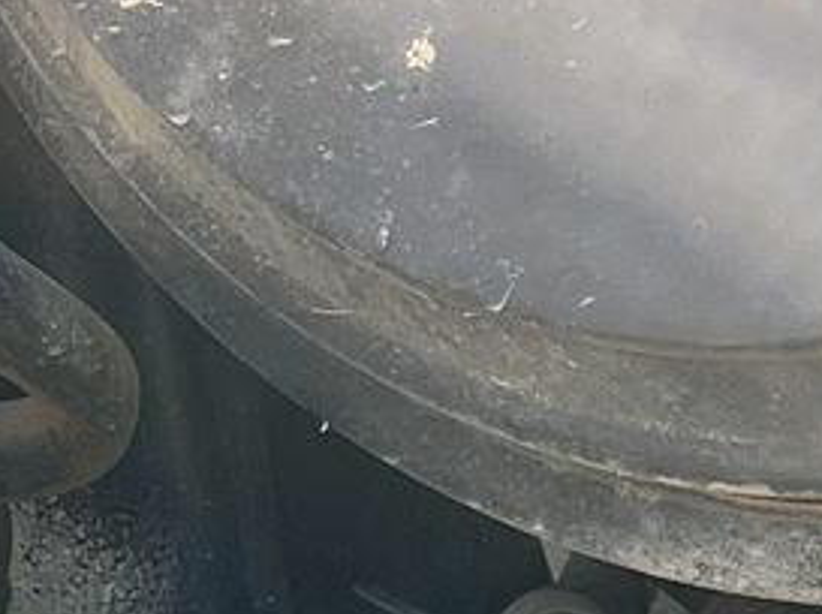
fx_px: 4103
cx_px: 2580
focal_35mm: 173
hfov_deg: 9.0
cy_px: 1047
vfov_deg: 8.3
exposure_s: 1/463
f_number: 1.6
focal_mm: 5.1
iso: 50
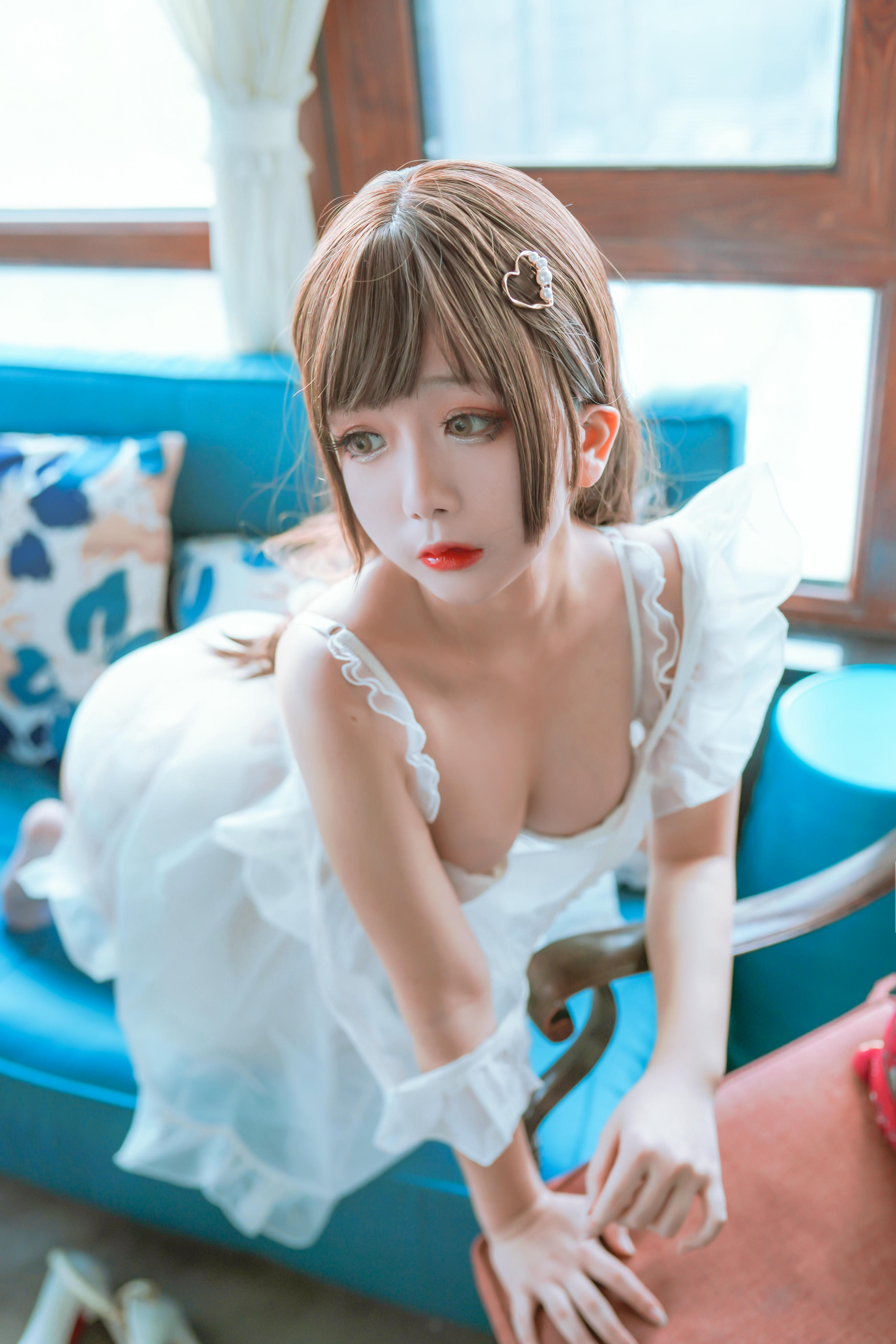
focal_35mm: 35
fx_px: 1306
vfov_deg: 54.4
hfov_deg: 37.9
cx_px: 448
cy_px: 672
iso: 320
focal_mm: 35
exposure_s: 1/50
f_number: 2.8
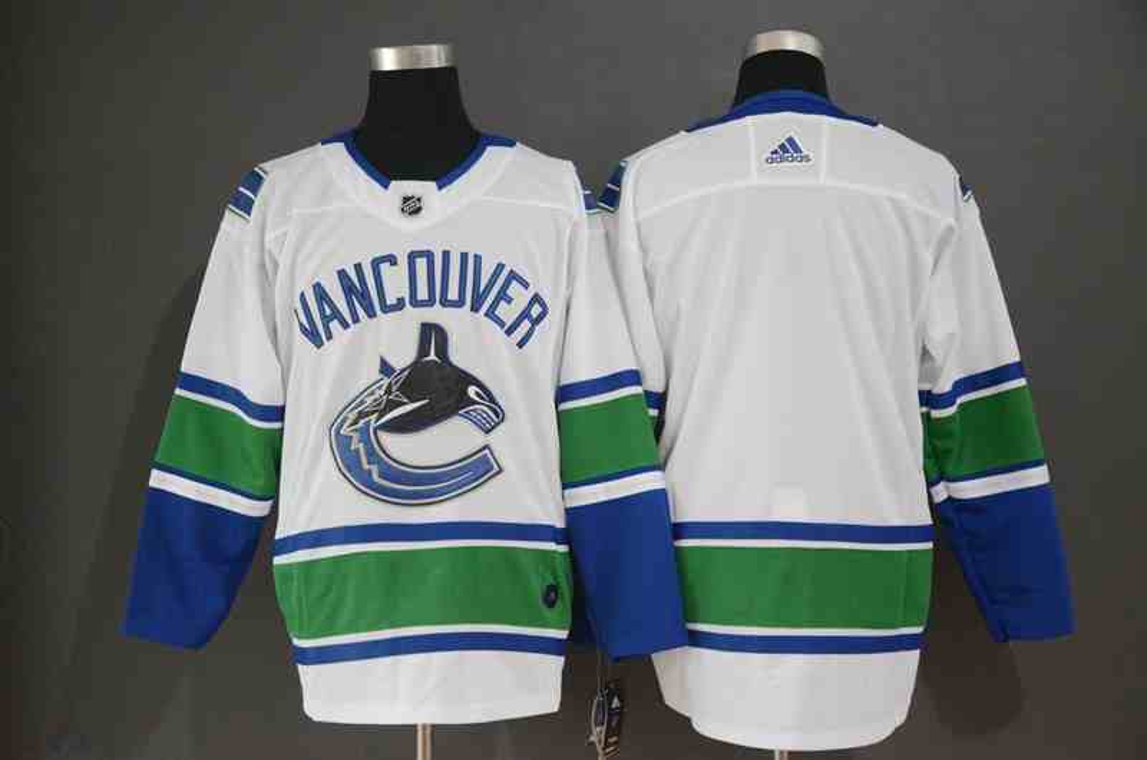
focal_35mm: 52
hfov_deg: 37.9
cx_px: 574
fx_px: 1669
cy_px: 380
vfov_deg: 25.6
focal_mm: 35
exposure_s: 1/50
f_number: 5
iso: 4000
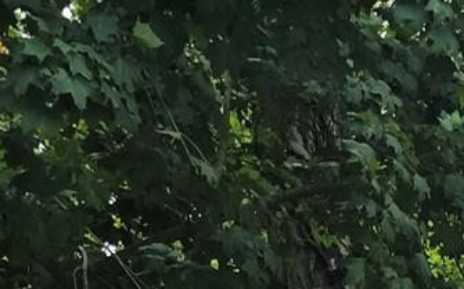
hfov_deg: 11.4
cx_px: 1140
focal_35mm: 149
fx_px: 1883
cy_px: 964
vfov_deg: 7.4
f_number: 1.7
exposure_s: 1/315
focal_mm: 6.3
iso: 12
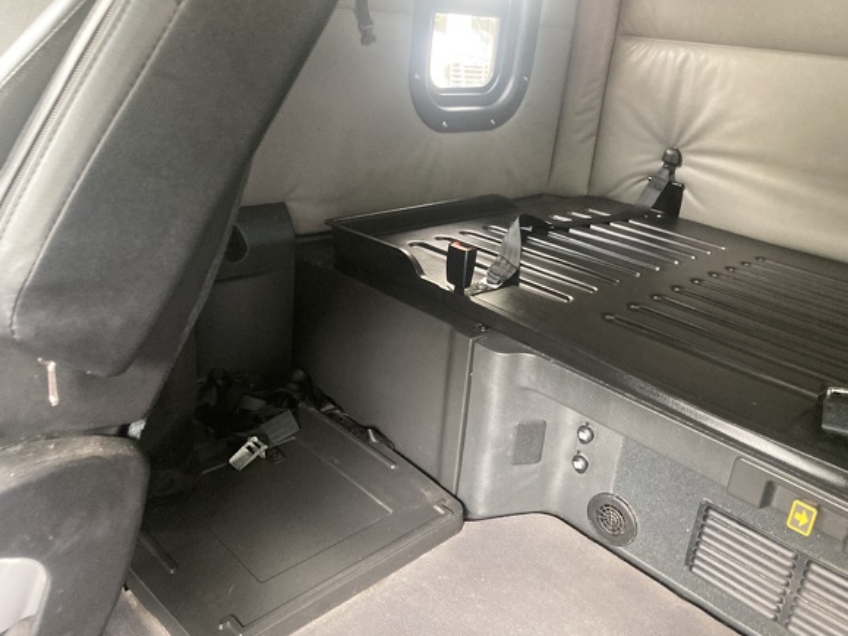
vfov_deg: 48.2
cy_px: 314
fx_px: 710
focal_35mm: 29
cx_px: 435
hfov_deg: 61.7
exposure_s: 1/33
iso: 400
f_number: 1.8
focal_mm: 3.99
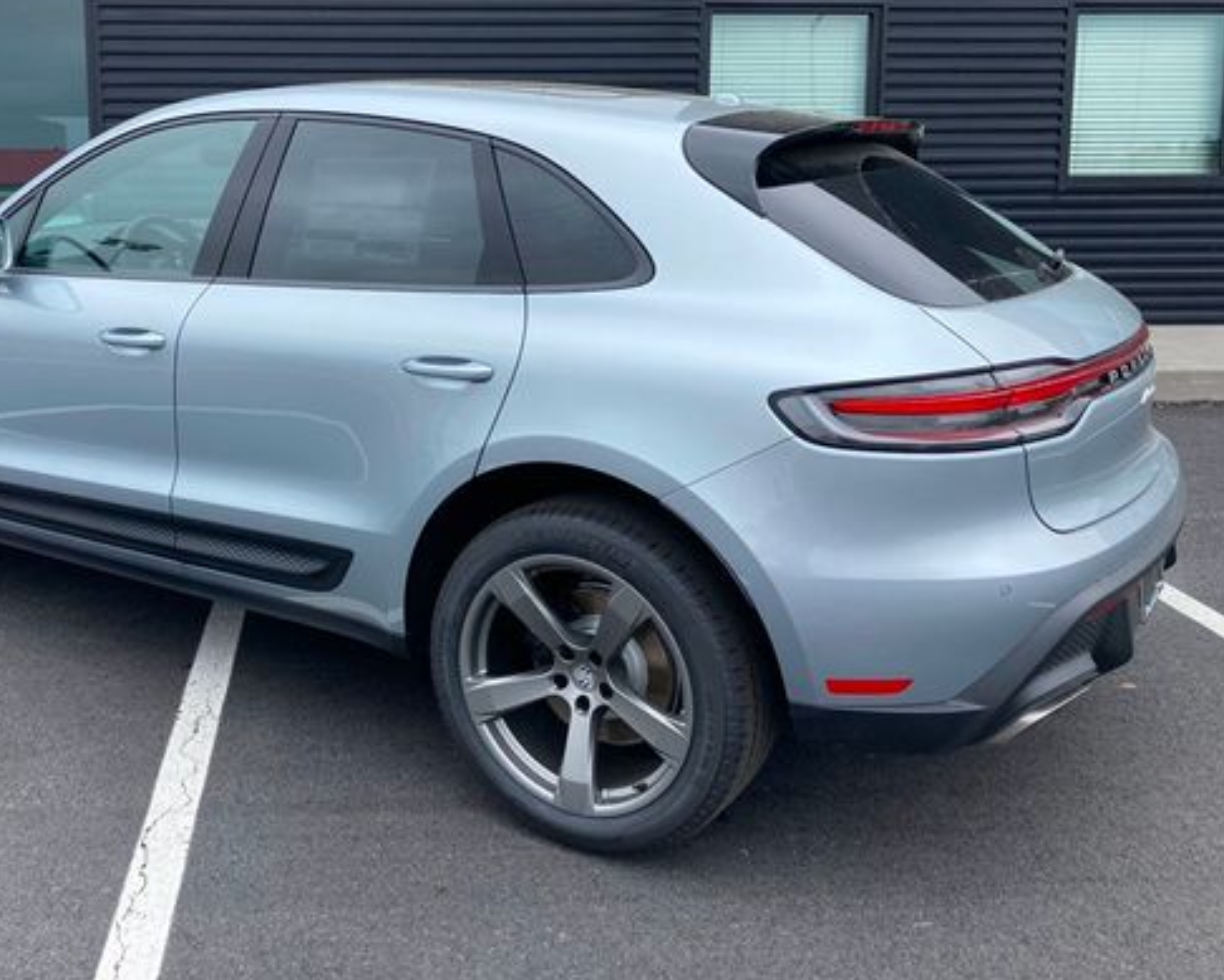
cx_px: 431
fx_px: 1304
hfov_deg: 49.6
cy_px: 380
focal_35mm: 36
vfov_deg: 40.9
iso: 20
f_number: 1.8
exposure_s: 1/1000
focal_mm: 3.99
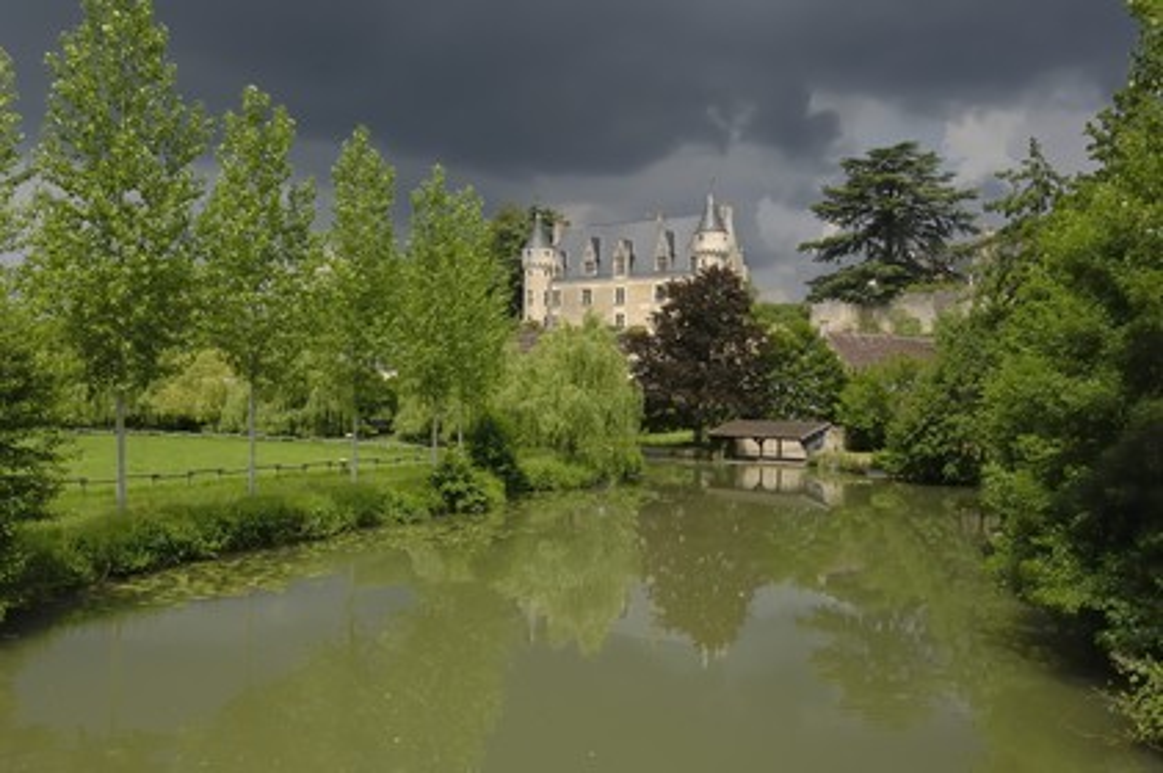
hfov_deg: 53.2
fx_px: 1162
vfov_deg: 36.8
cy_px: 386
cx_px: 582
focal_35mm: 36
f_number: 11
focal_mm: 24
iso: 100
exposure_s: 1/125
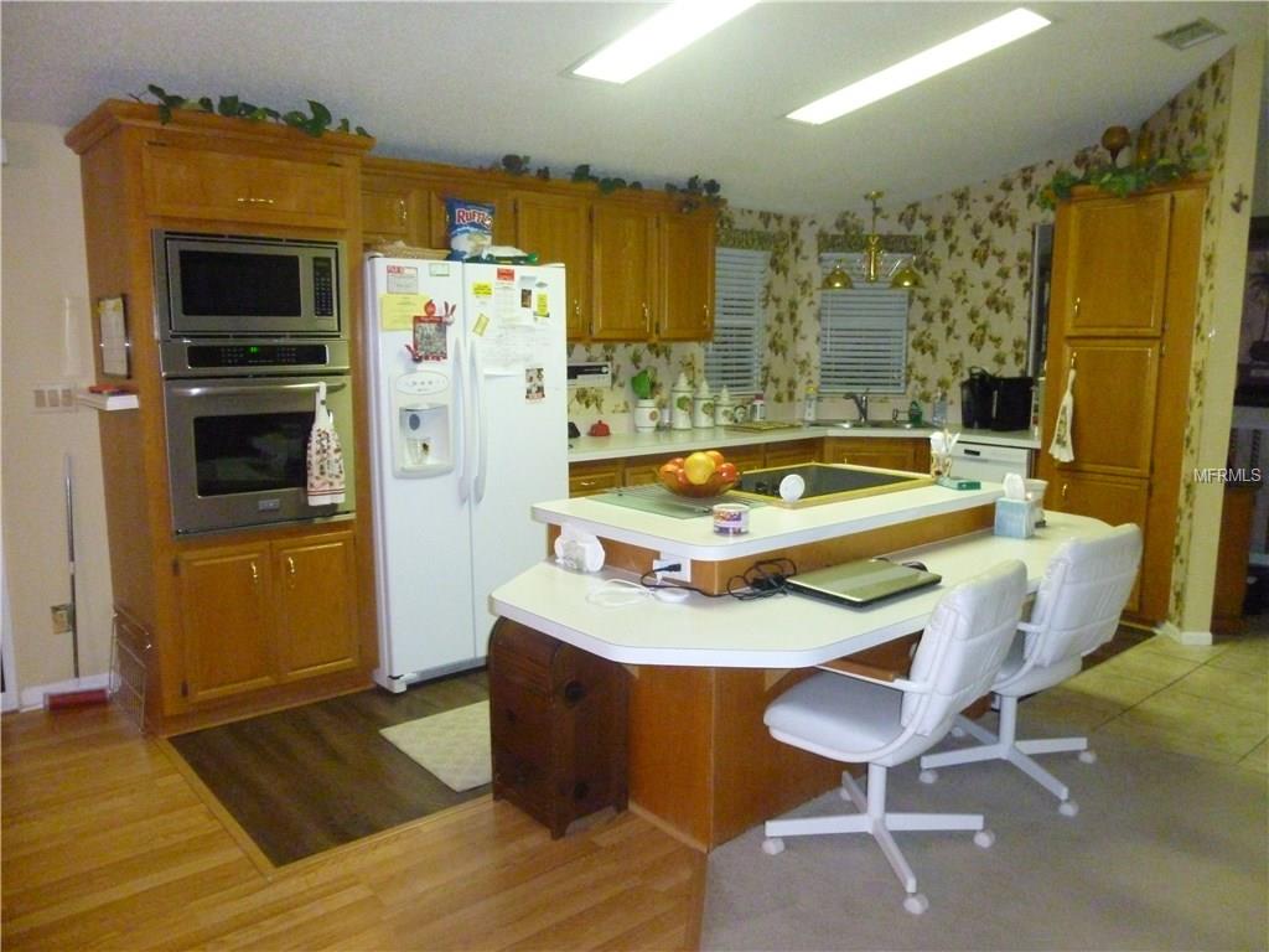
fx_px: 916
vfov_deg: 54.9
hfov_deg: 69.4
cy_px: 476
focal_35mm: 25
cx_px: 634
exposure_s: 1/60
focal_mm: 4.5
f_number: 3.1
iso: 800
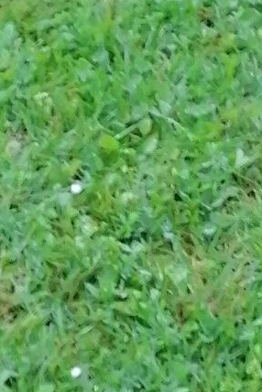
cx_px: -353
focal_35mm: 206
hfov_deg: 6.4
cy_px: 1454
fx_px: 2245
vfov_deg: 7.6
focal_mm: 3.96
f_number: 1.8
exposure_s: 1/174
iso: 50
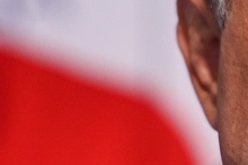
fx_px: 7505
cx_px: 391
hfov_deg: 1.9
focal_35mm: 1091
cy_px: 141
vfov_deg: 1.3
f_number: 2.8
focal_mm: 200
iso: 640
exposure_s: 1/80
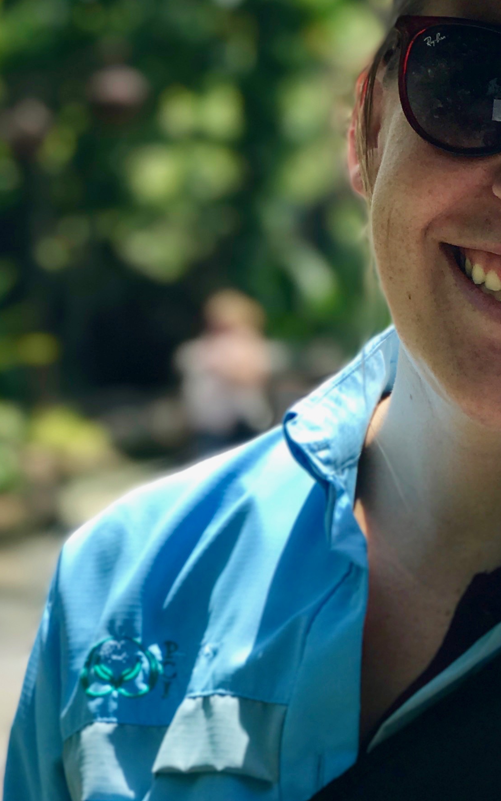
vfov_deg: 15.1
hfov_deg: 9.3
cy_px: 167
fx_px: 3015
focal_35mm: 138
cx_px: 674
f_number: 2.8
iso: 20
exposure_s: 1/394
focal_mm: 6.6
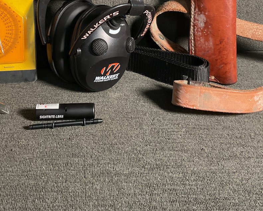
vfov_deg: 27.2
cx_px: 113
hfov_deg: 34.7
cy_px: 26
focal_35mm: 54
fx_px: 420
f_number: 1.8
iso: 160
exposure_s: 1/60
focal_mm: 3
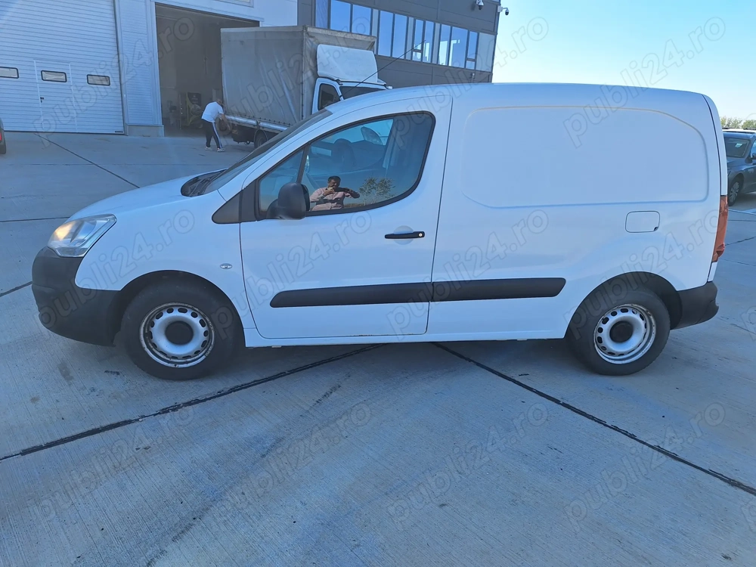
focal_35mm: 23
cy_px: 284
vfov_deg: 58.9
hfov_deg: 73.9
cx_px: 378
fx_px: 502
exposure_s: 1/1433
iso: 40
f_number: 1.8
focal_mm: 5.54
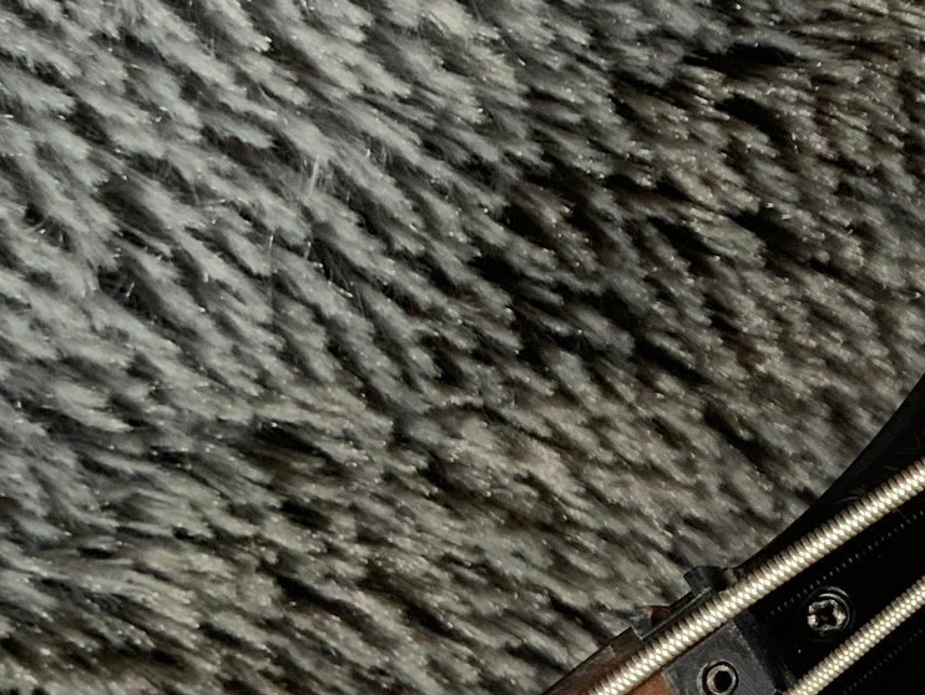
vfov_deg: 14.8
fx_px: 2673
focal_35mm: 100
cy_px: 263
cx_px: 1392
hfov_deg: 17.6
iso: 64
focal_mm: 3
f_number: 1.8
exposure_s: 1/104
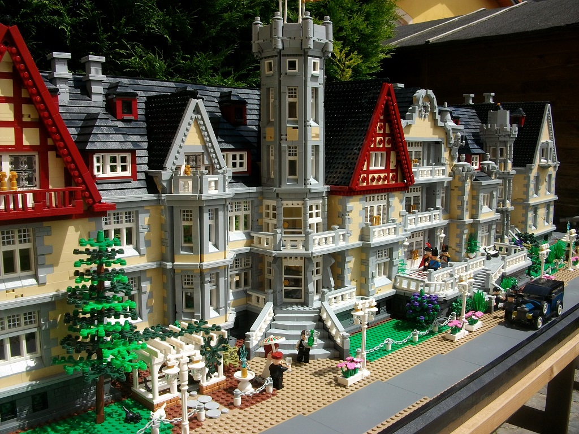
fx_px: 535
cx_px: 290
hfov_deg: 56.8
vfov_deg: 44.2
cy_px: 217
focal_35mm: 32
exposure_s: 1/392
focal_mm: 5.7
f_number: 5.5
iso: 80
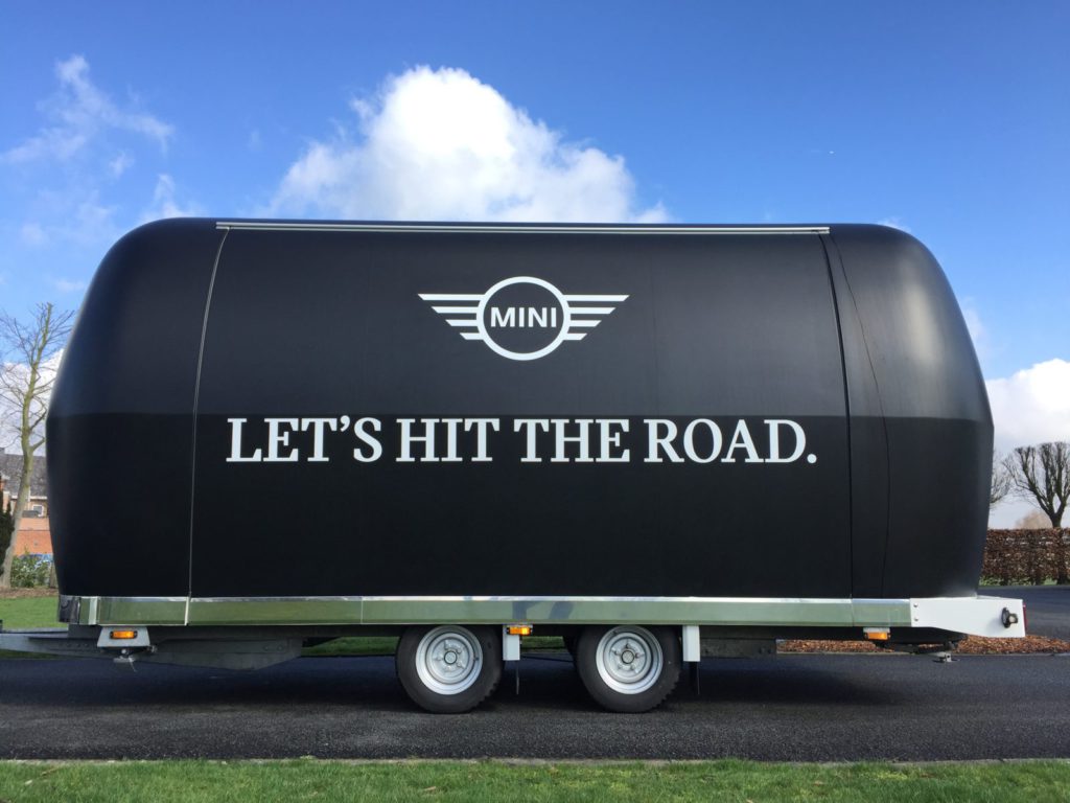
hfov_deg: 61.7
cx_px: 535
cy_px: 402
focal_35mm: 29
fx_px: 896
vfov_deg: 48.2
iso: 32
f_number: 2.2
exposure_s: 1/898
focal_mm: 4.15
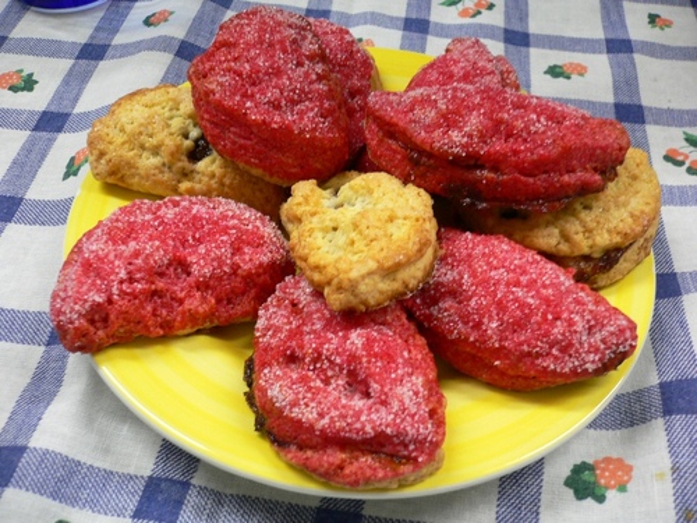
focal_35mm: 35
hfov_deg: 52.6
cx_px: 348
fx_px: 705
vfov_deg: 40.7
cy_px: 262
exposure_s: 1/15
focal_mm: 5.8
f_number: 2.8
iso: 100
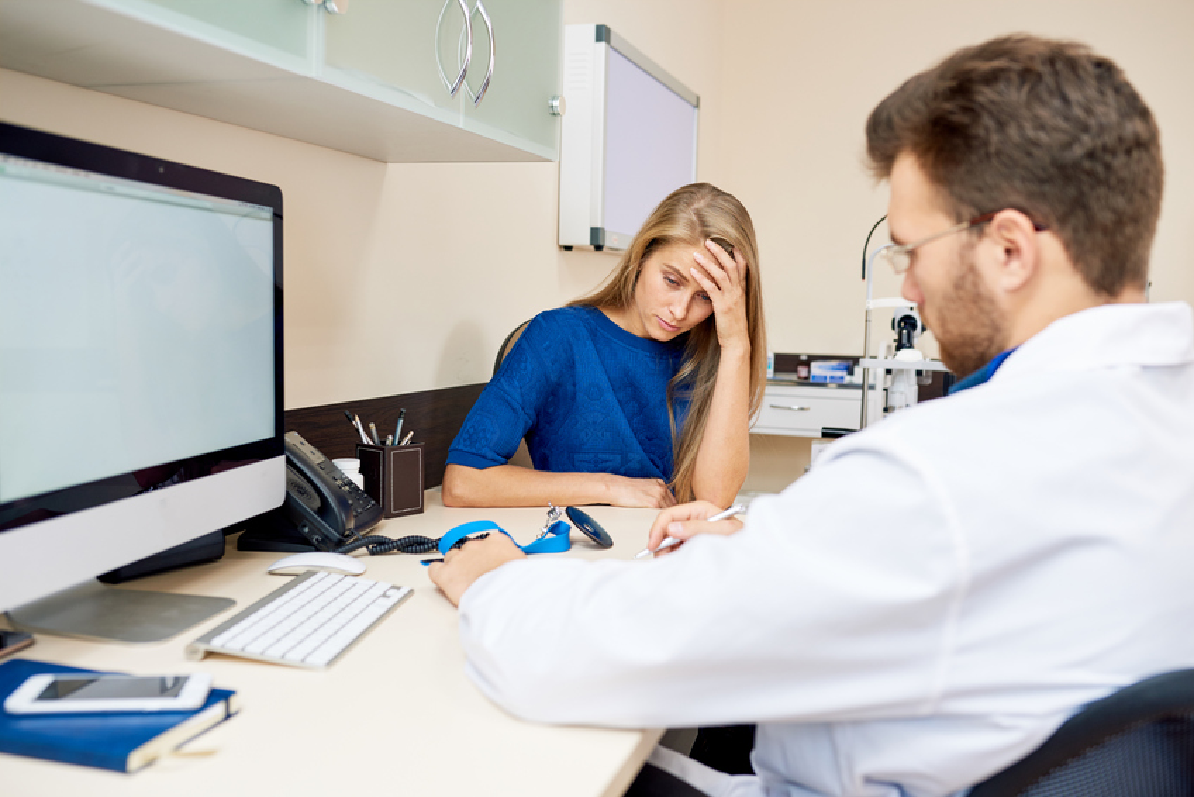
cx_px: 597
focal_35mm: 35
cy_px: 398
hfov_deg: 54.4
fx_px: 1161
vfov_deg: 37.9
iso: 400
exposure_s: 1/125
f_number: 3.5
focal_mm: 35
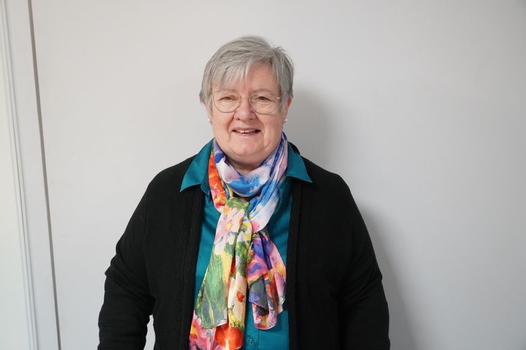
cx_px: 263
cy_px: 175
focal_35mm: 38
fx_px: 548
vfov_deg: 35.5
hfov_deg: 51.3
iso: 3200
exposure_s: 1/80
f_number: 4
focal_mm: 25
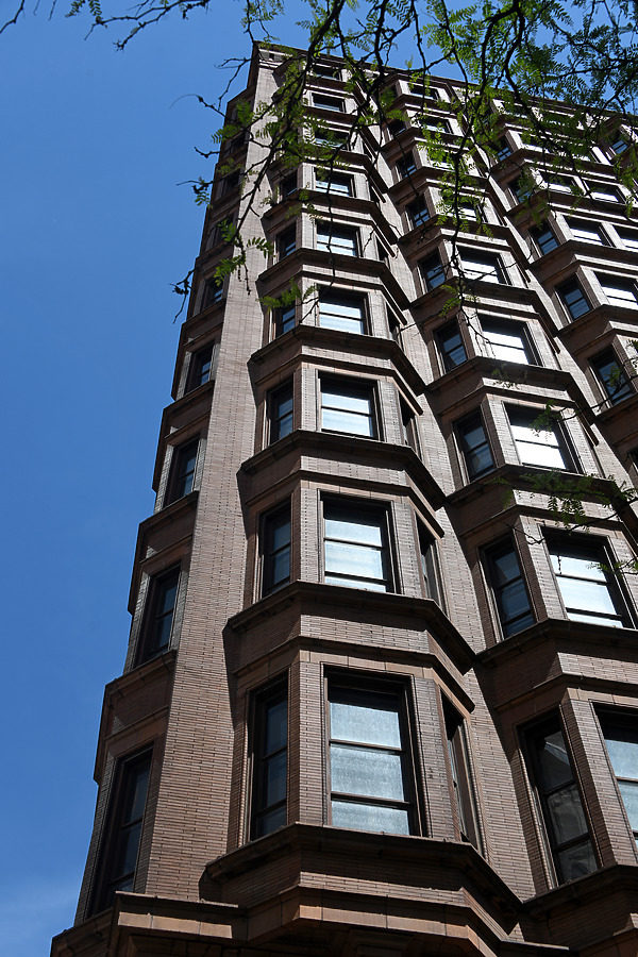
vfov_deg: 44.5
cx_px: 319
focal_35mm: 44
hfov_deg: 30.5
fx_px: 1170
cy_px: 478
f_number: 9
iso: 100
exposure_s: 1/320
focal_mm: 44
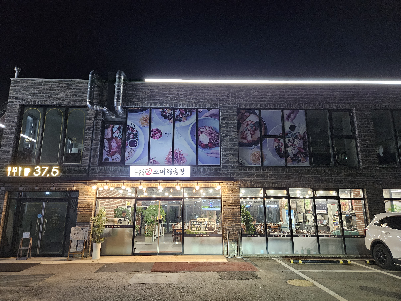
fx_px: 266
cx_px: 200
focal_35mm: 23
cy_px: 150
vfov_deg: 58.9
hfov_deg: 73.9
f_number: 1.8
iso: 800
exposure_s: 1/120
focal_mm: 5.4
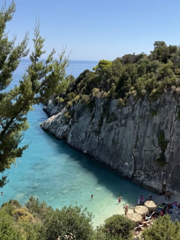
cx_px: 123
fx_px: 257
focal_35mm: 37
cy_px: 104
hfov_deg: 38.1
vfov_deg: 50.0
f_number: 1.78
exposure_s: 1/4405
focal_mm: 6.76
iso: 80
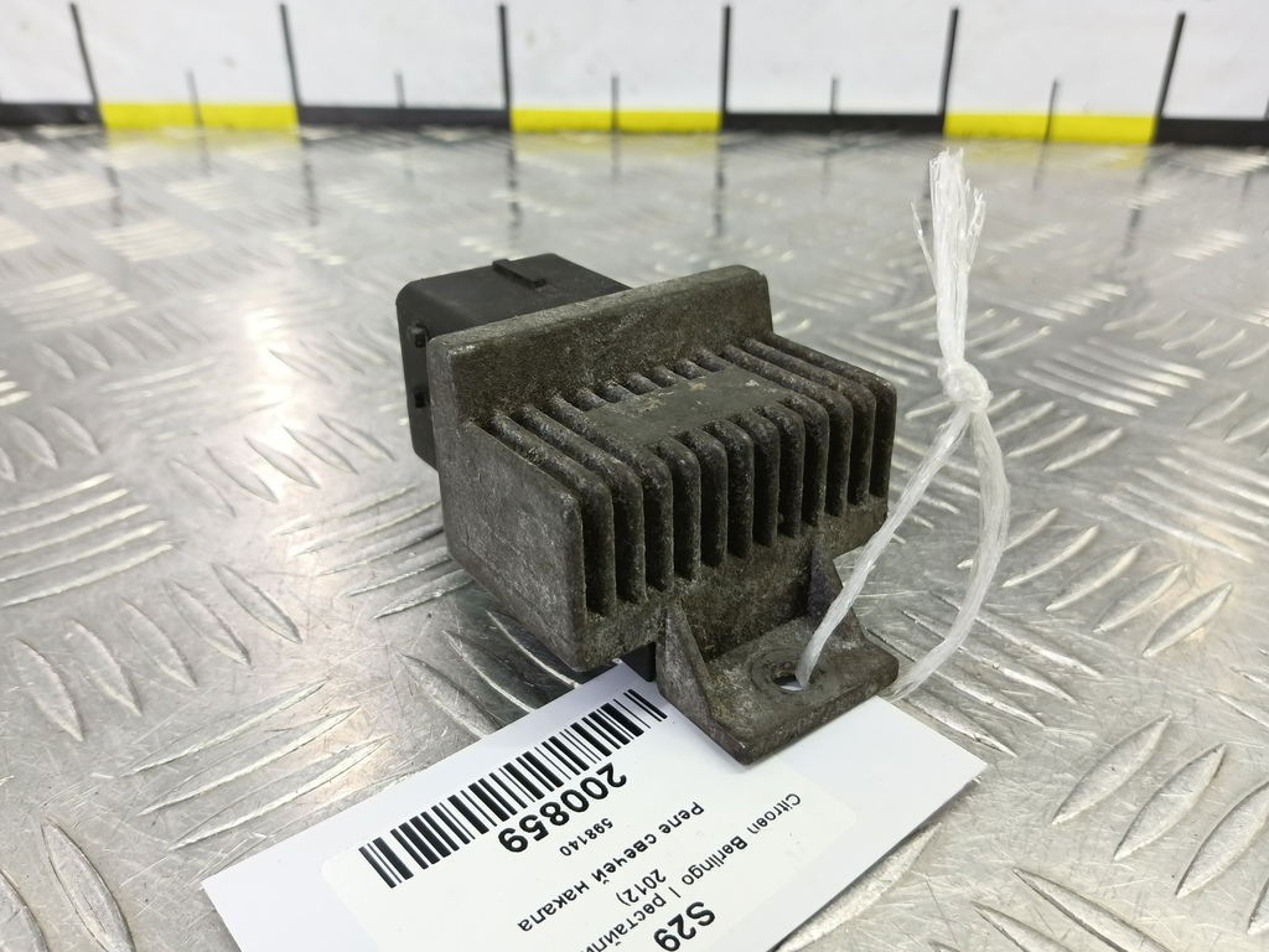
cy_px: 476
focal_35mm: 23
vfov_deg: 58.9
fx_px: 843
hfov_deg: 73.9
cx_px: 634
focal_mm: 4.11
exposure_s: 1/50
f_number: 1.6
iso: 153
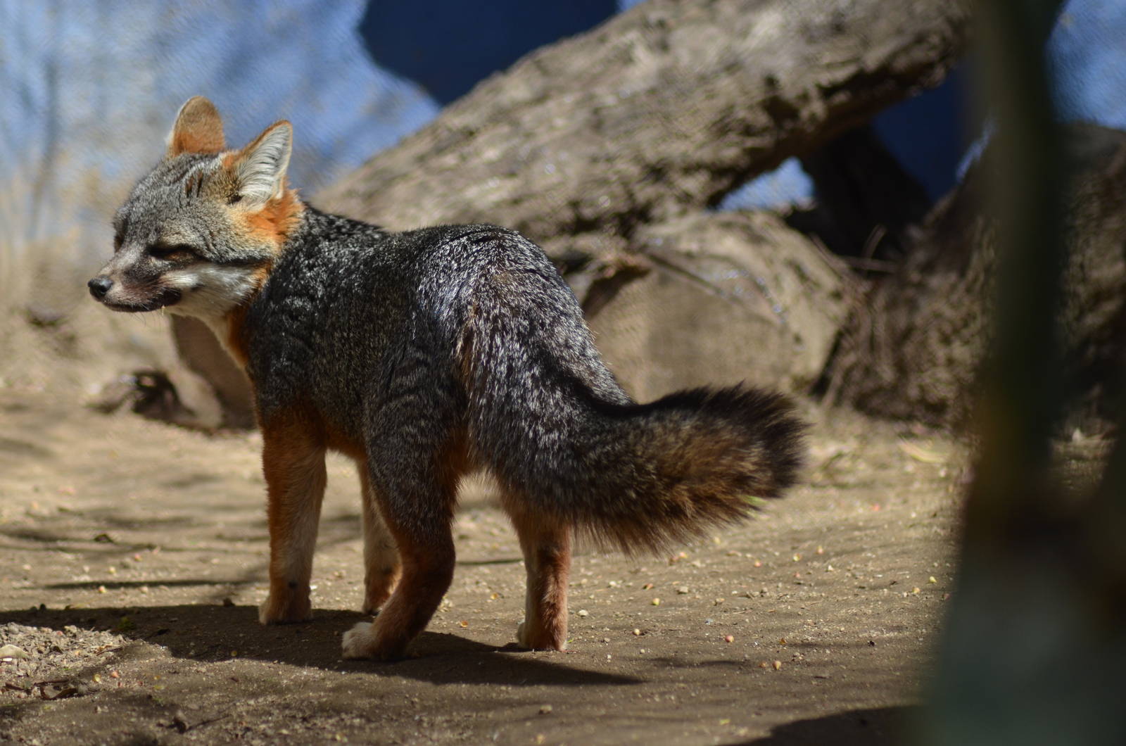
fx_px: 6555
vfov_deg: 6.5
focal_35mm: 210
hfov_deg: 9.8
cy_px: 373
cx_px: 563
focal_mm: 140
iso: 400
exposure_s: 1/1250
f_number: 4.5
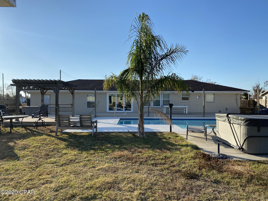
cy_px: 100
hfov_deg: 67.3
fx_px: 201
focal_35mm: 26
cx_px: 134
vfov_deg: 53.1
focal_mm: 4.25
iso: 32
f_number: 1.8
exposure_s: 1/3125
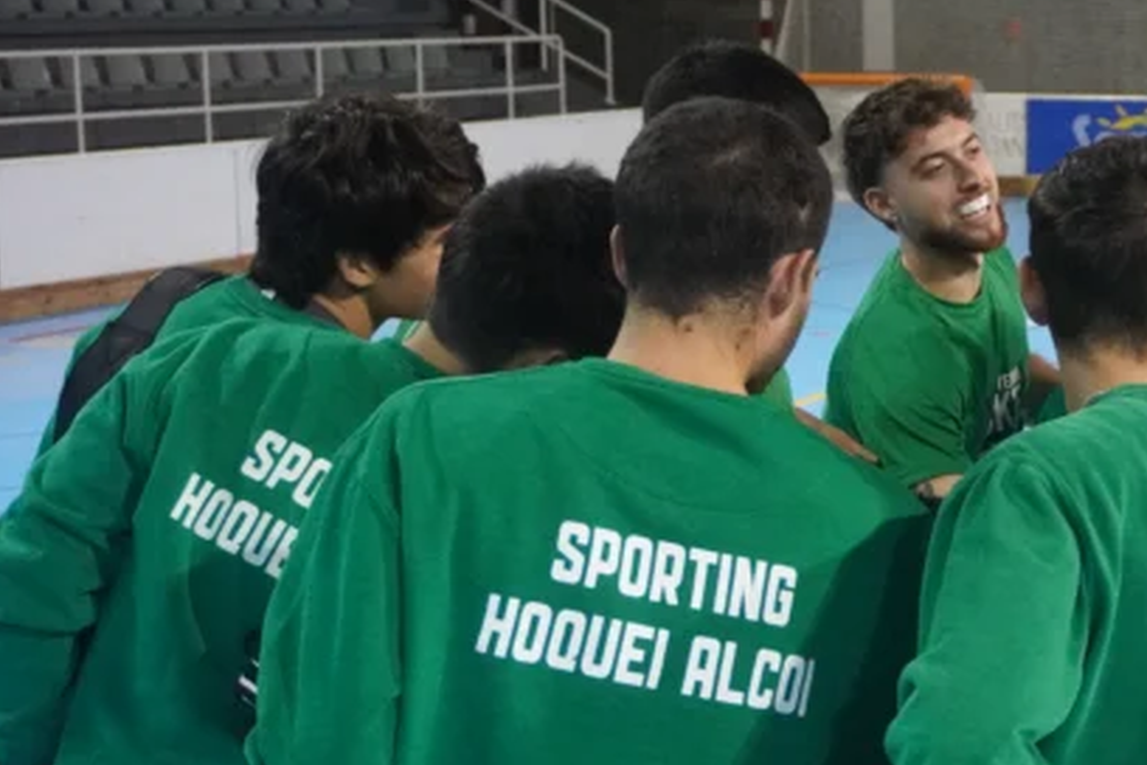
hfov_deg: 24.9
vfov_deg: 17.3
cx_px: 1043
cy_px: 472
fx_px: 2517
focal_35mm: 79
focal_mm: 28
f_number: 4.5
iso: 6400
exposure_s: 1/200
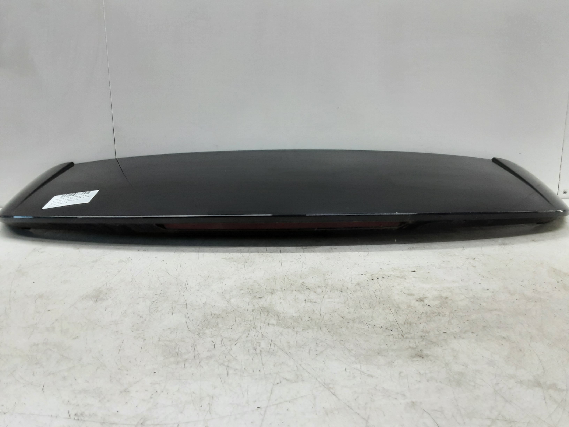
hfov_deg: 65.3
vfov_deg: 51.4
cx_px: 284
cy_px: 214
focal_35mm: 27
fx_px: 444
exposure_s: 1/50
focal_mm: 2.91
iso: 100
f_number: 1.9
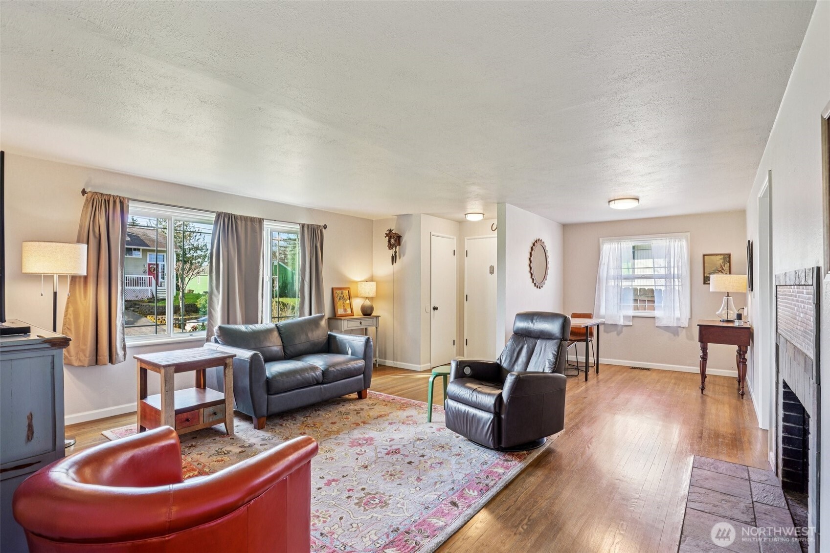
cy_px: 276
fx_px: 392
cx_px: 415
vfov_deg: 70.4
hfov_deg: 93.3
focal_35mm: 17
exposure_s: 1/10
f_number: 8
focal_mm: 17
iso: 400
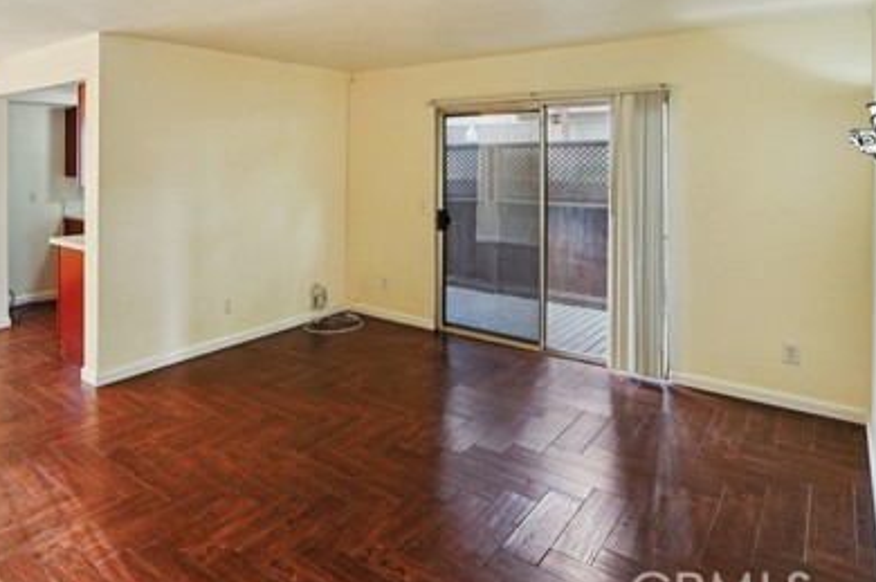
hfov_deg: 72.7
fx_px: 559
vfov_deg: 52.6
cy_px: 146
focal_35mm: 23
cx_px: 261
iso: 400
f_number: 8
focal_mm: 14
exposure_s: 1/40
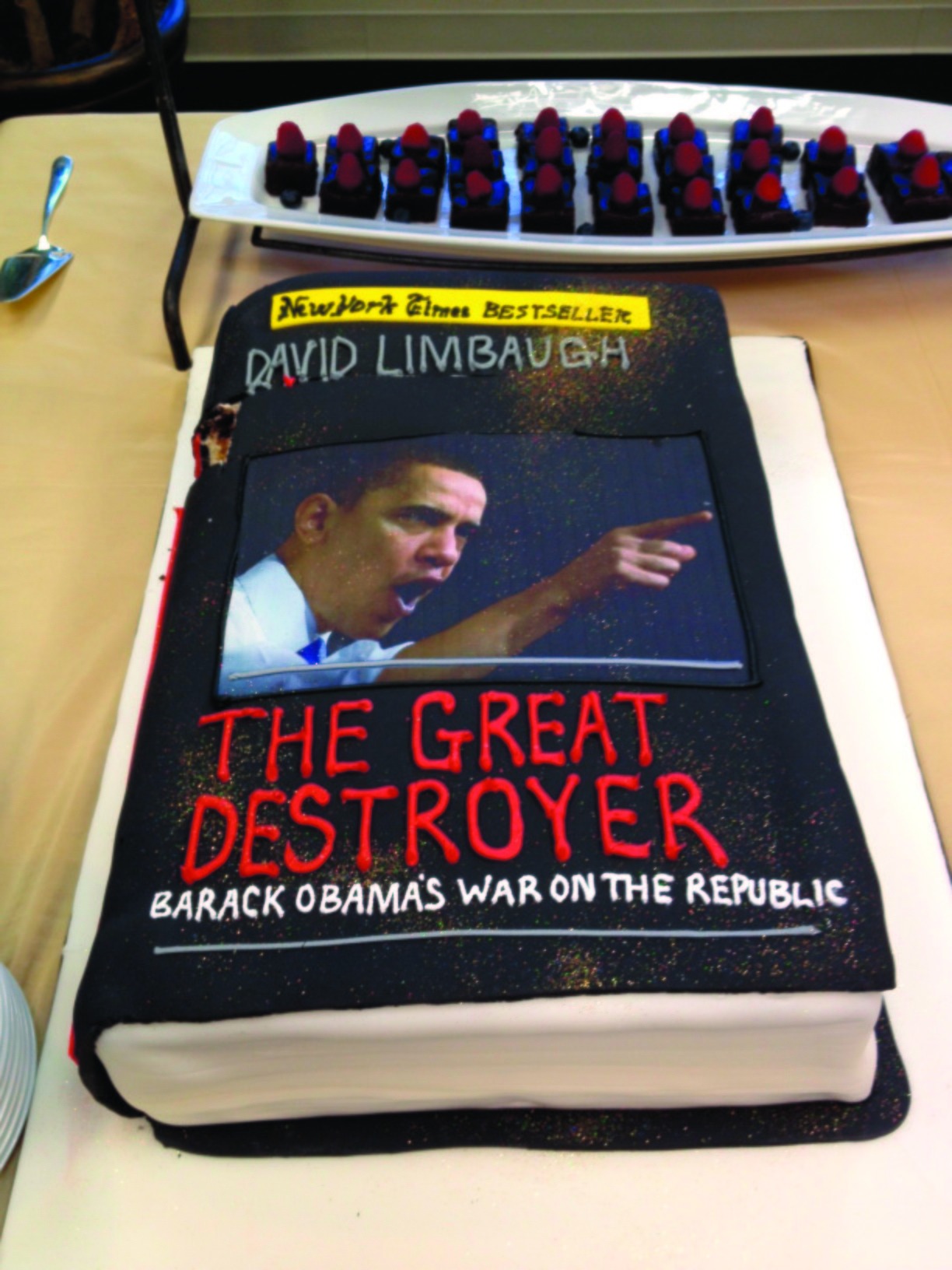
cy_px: 635
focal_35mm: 35
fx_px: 1283
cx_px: 476
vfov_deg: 52.6
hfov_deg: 40.7
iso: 64
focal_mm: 4.28
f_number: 2.4
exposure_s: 1/24
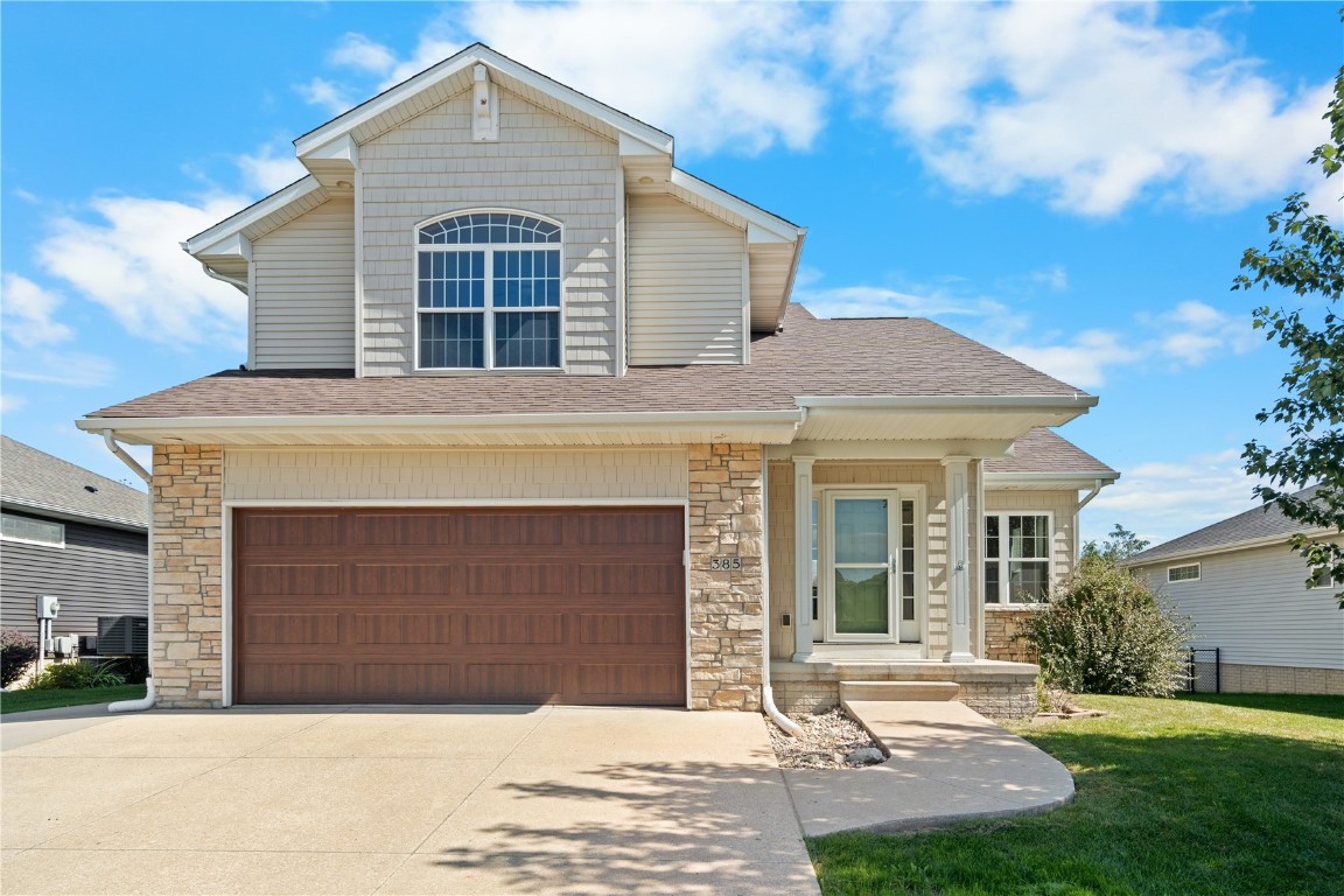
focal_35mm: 21
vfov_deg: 59.5
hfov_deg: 81.2
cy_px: 448
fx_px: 784
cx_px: 672
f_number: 10
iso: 400
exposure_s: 1/50
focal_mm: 21
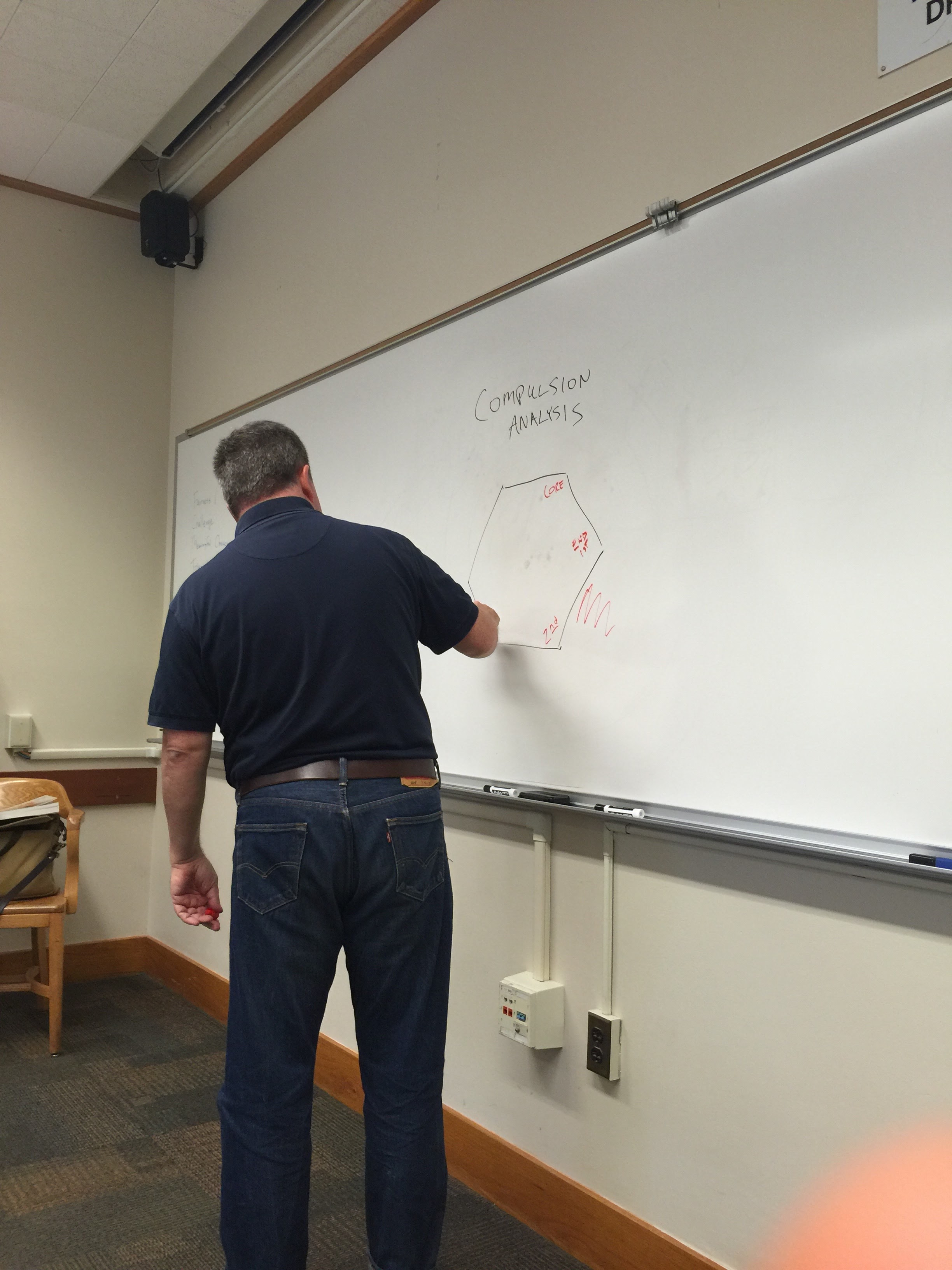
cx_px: 476
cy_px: 635
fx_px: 1063
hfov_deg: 48.2
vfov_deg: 61.7
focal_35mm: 29
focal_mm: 4.15
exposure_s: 1/15
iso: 64
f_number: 2.2
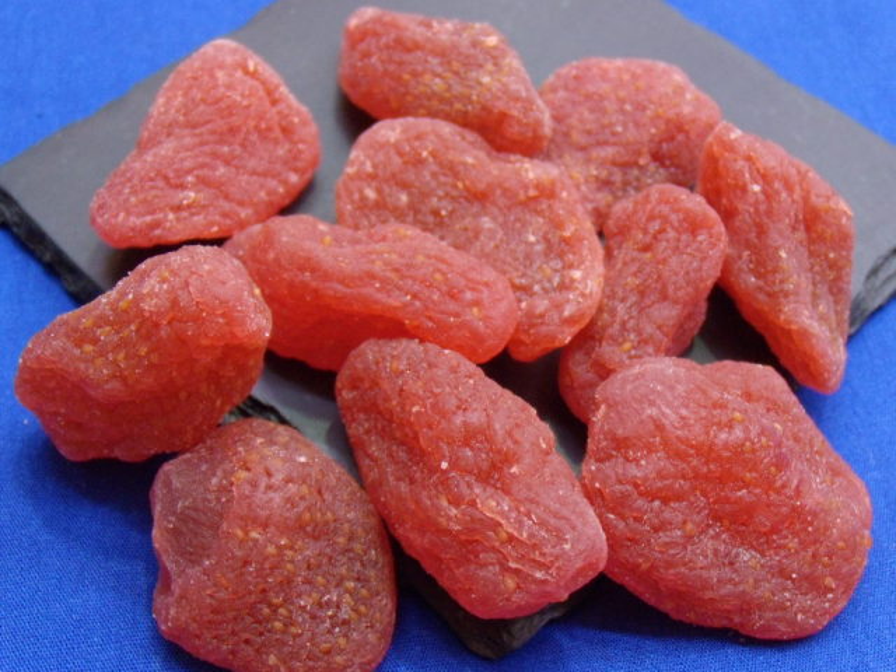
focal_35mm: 50
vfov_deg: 29.1
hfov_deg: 38.2
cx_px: 448
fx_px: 1294
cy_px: 336
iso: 400
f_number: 3.8
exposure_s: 1/15
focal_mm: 8.8
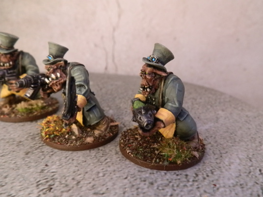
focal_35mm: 28
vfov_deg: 49.7
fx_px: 213
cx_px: 132
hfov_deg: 63.4
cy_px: 98
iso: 400
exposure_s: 1/125
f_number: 3.1
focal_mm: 5
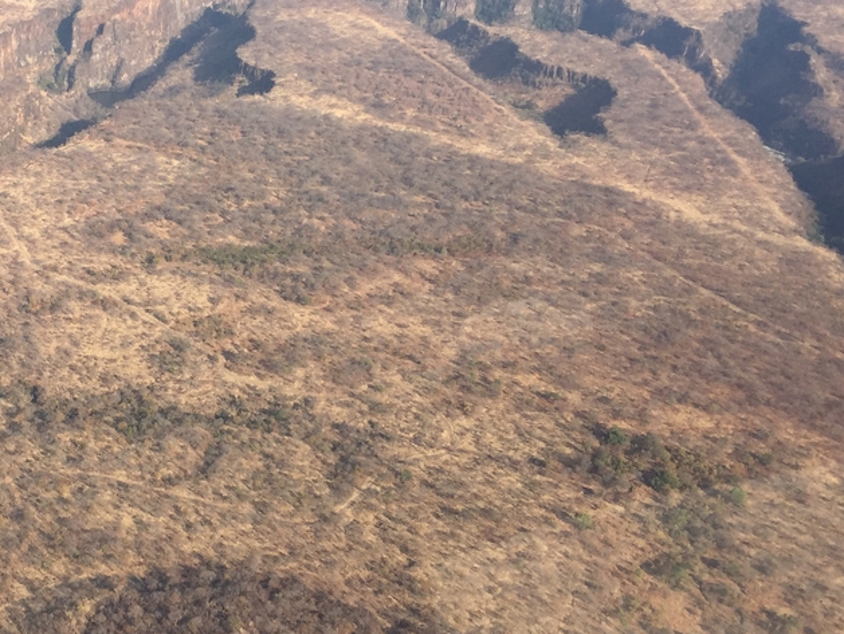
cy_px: 267
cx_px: 187
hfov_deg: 31.9
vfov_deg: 24.8
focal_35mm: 59
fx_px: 1439
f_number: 2.2
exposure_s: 1/1364
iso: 32
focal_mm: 4.15
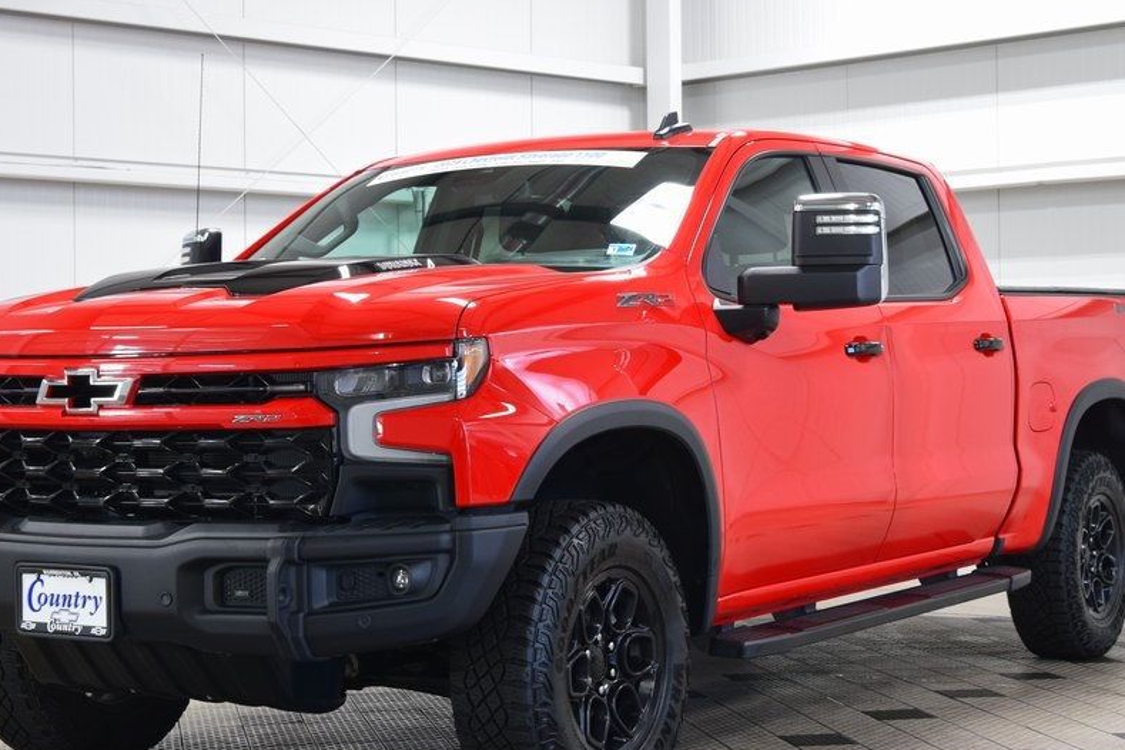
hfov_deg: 27.3
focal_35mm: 74
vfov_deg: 18.4
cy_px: 360
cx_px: 532
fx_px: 2312
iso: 640
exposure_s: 1/15
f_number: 6.3
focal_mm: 38
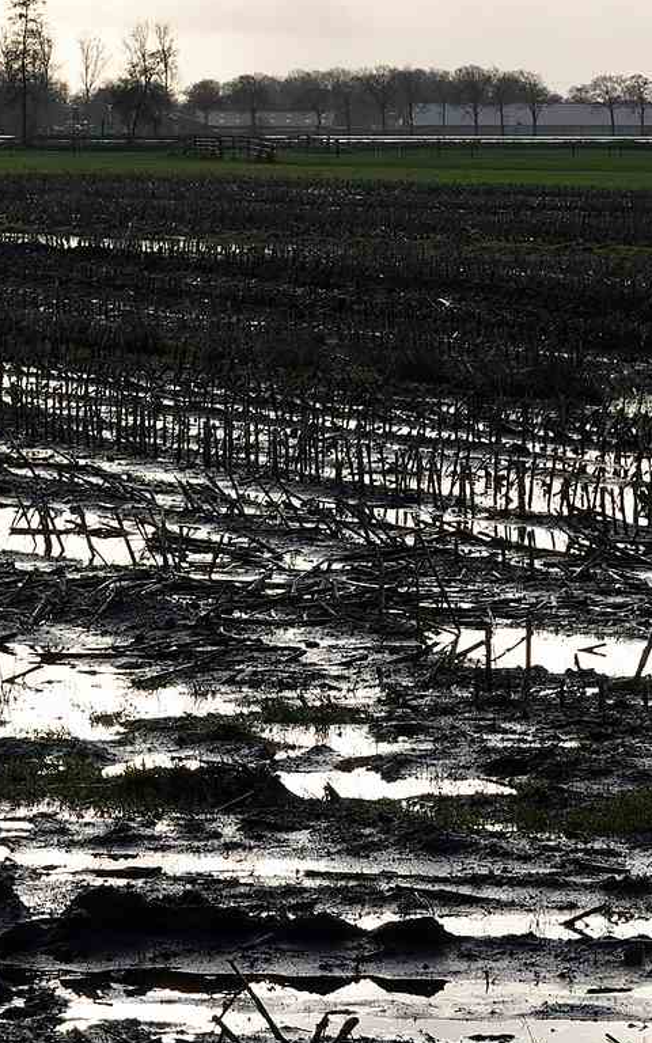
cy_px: 495
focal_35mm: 204
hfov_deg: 6.4
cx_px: 244
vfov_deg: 10.3
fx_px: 5800
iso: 200
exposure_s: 1/320
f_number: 8
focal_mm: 44.93
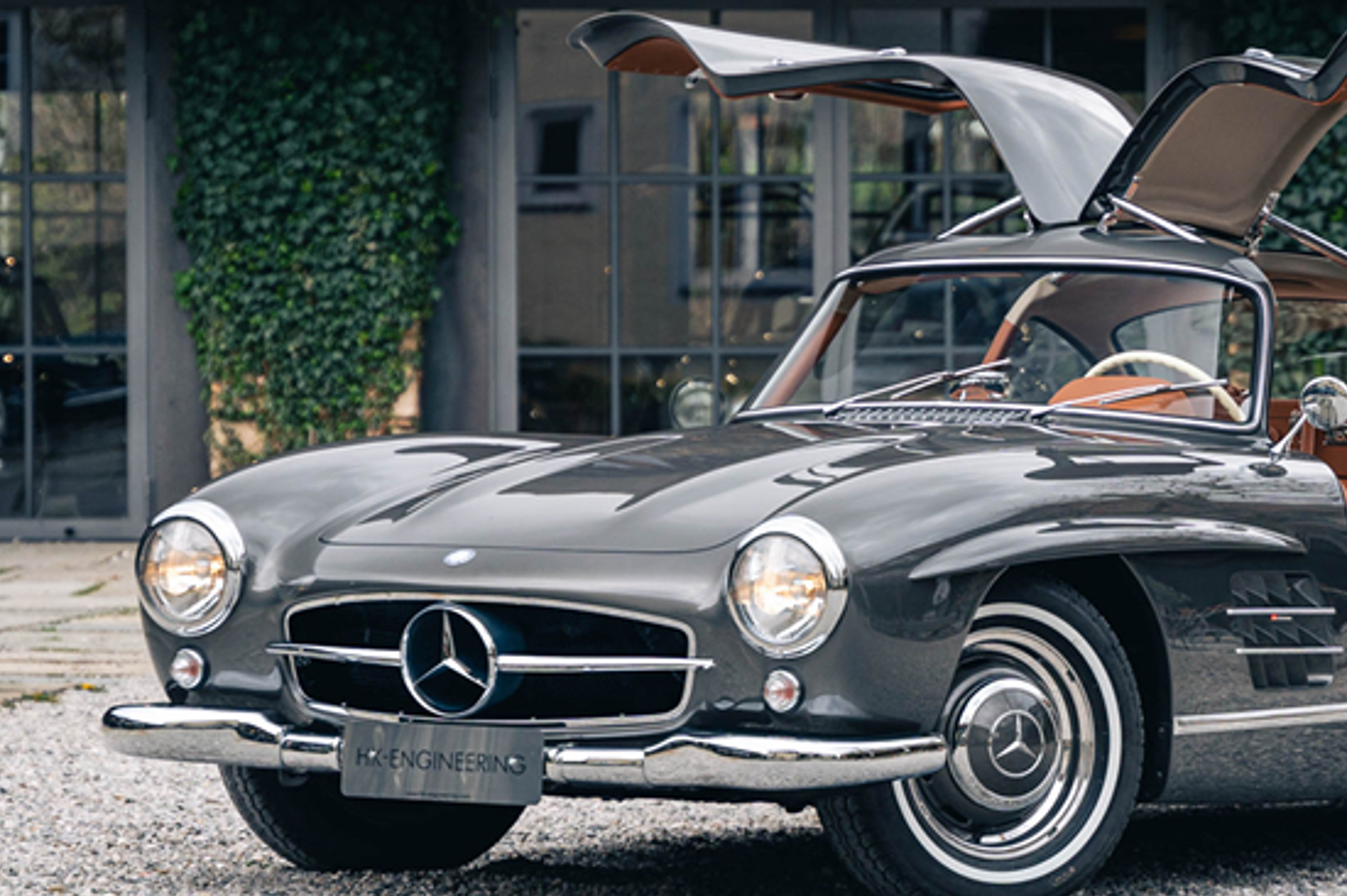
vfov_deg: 7.2
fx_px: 7142
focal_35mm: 191
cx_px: 938
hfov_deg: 10.8
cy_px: 485
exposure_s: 1/640
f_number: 2.8
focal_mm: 70
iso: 250
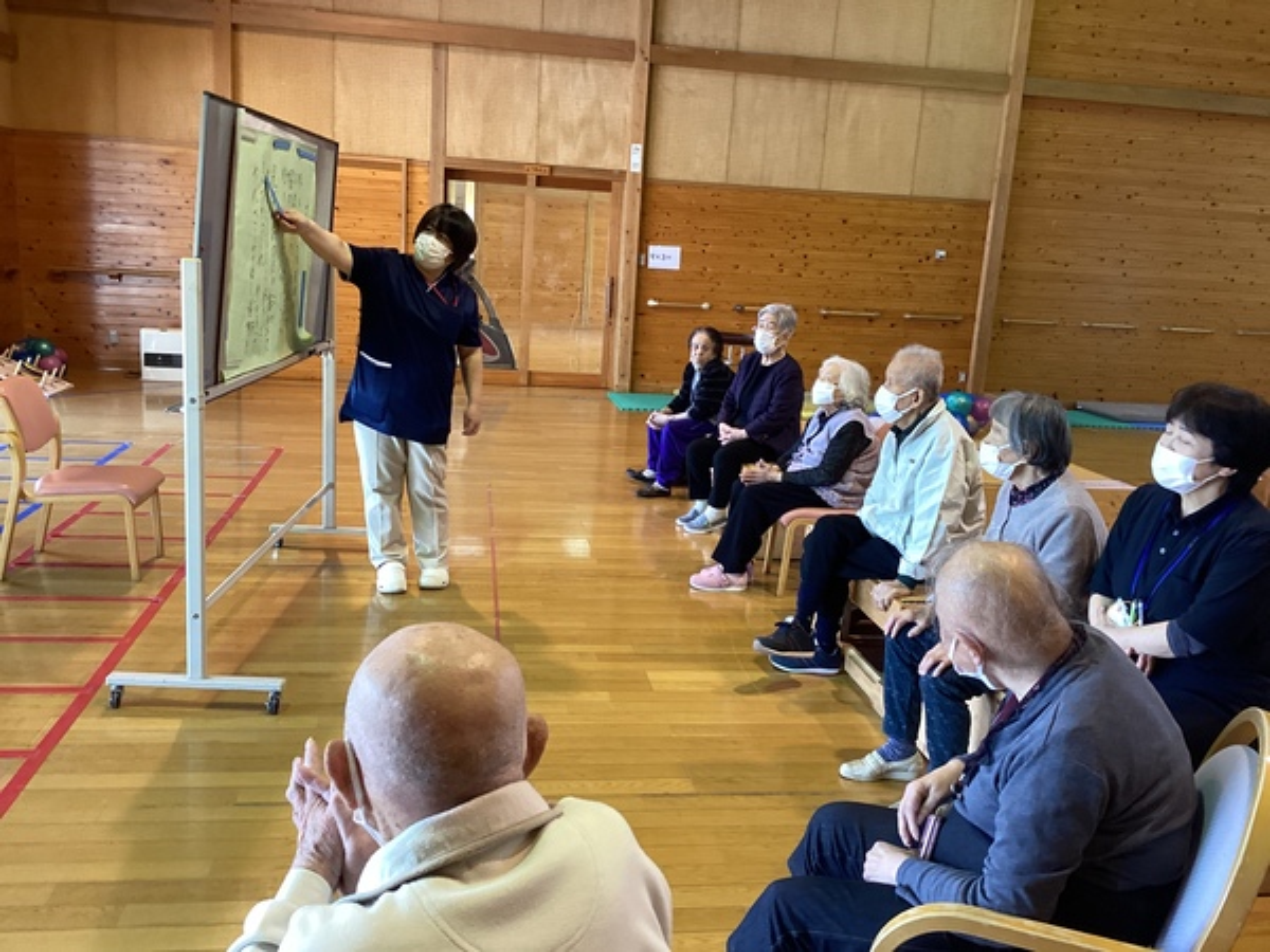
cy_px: 476
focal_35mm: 31
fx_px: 1137
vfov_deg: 45.4
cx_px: 635
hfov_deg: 58.4
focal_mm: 3.3
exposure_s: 1/60
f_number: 2.4
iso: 160
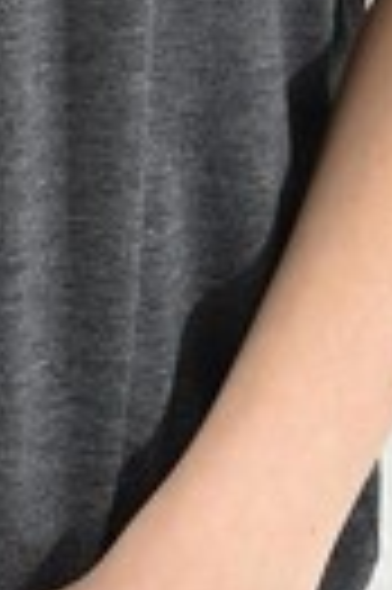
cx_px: -221
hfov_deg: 5.9
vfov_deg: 8.4
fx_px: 3750
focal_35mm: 229
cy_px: -734
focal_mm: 40
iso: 100
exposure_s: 1/160
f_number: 7.1
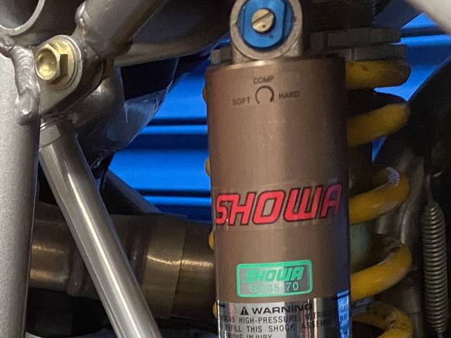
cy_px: 461
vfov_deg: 17.0
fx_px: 1055
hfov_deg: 23.4
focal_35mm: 81
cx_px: 34
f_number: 1.8
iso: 640
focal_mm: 4.25
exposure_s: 1/39
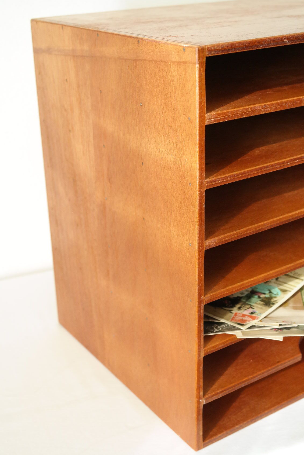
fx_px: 684
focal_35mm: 54
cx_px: 151
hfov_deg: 25.1
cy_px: 229
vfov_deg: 36.9
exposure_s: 1/30
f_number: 5.6
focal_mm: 35
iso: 1600
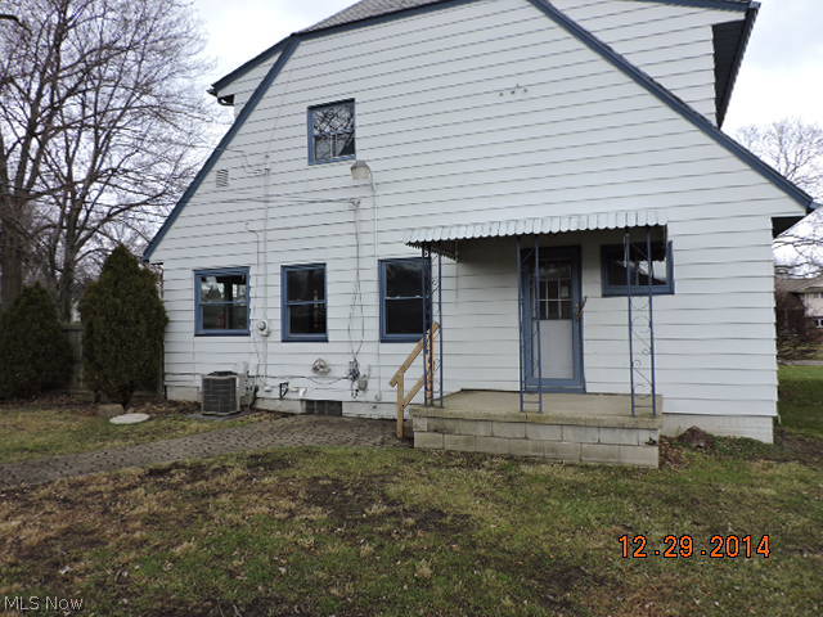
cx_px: 412
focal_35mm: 24
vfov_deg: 56.8
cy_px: 308
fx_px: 571
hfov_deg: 71.6
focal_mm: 4.3
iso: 100
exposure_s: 1/125
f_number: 3
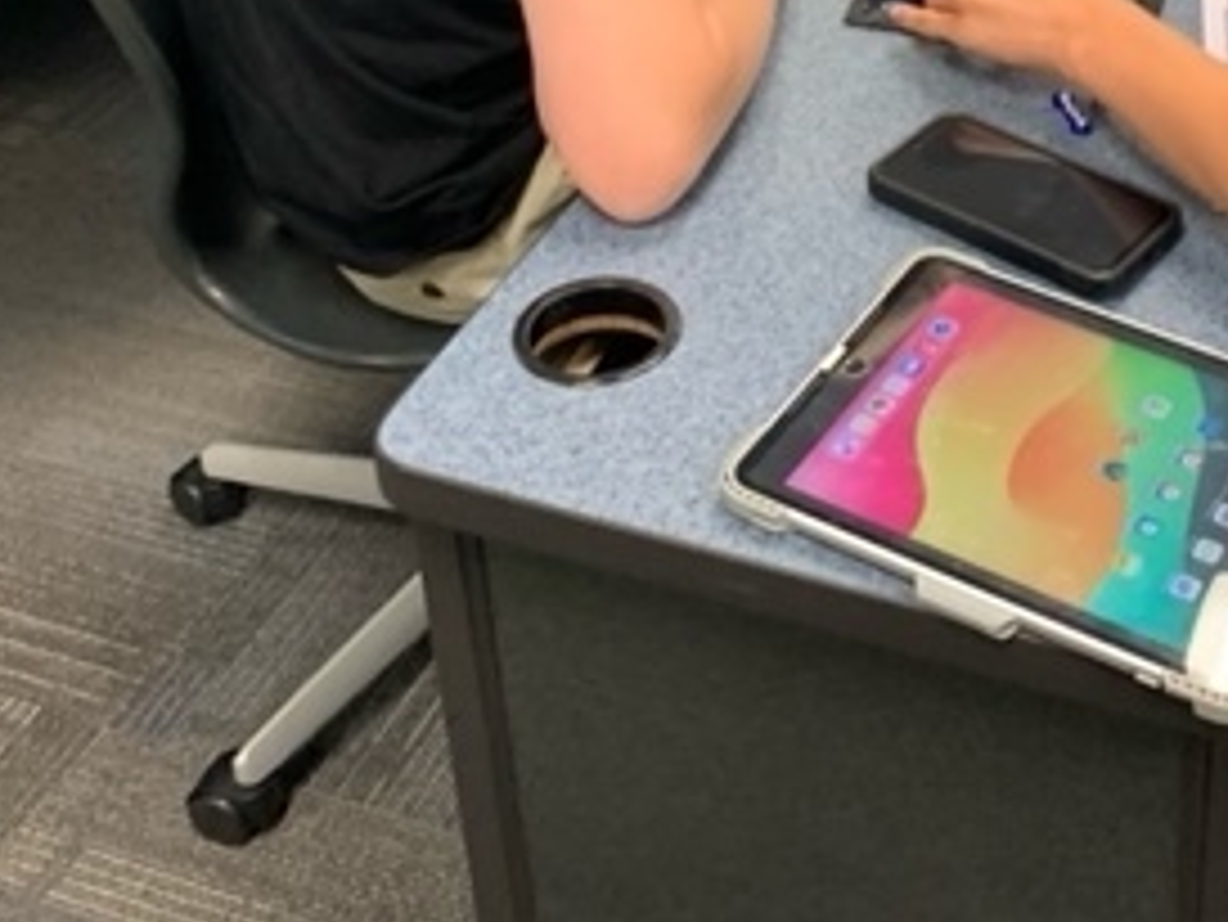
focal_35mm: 61
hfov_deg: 30.4
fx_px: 2165
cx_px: 1084
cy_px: -148
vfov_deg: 22.4
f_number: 1.8
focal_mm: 4.25
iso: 250
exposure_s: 1/40
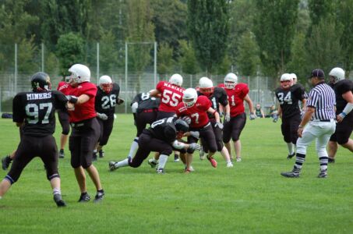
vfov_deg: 7.6
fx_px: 1761
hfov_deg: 11.4
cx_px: 176
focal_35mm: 180
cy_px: 117
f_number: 4.2
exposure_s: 1/640
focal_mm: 120
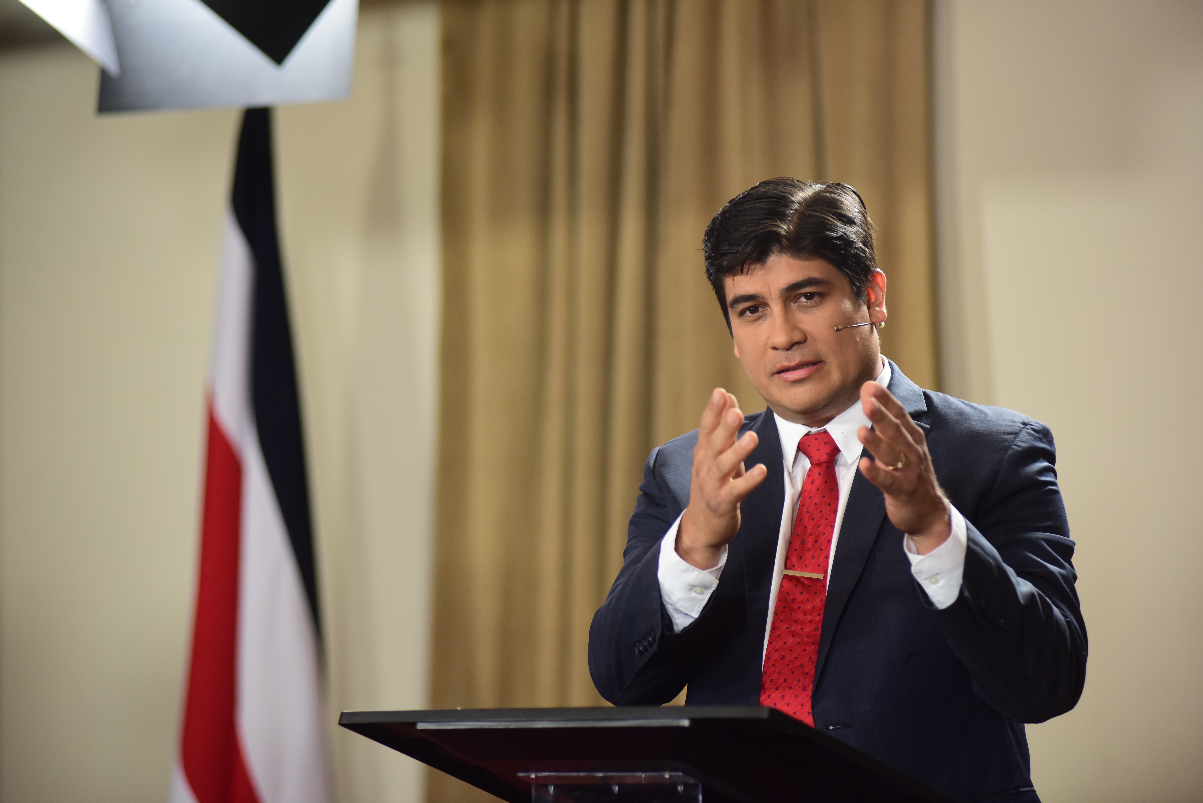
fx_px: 4847
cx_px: 602
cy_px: 402
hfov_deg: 14.1
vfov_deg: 9.5
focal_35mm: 145
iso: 1250
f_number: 4.5
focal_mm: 145
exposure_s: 1/200
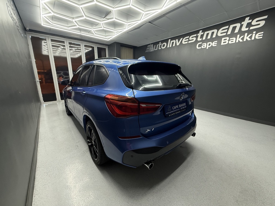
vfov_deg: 85.7
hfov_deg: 102.1
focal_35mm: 14
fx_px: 111
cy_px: 103
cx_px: 138
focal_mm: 2.22
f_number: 2.2
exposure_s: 1/100
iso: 250
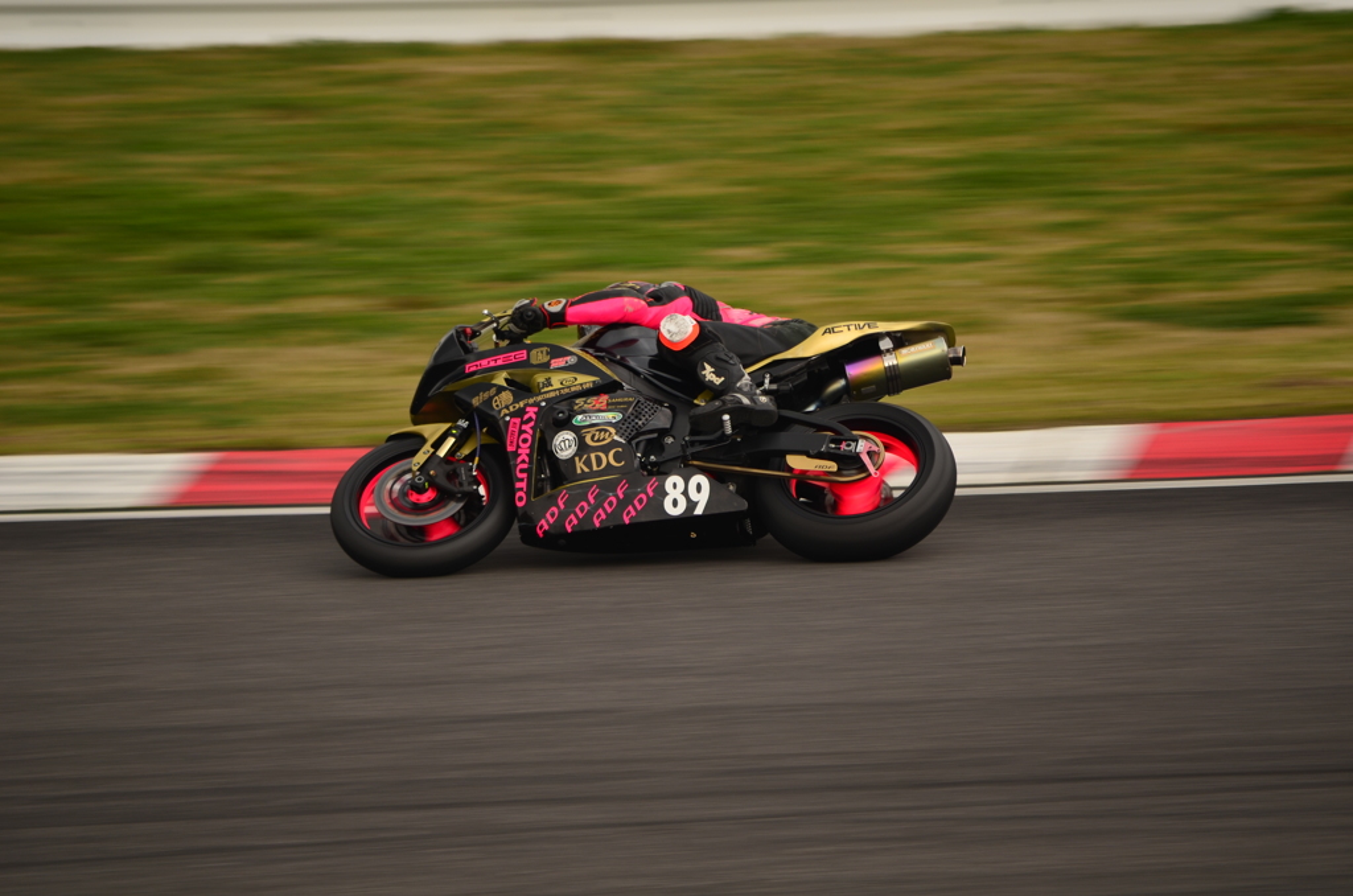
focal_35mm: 450
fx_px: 16876
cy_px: 448
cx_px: 676
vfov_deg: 3.0
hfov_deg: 4.6
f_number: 5.6
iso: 125
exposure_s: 1/200
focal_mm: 300
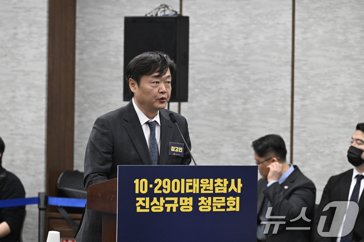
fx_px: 2022
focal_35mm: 200
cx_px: 182
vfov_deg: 6.9
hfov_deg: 10.3
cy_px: 121
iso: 5000
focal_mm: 200
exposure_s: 1/250
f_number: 5.6
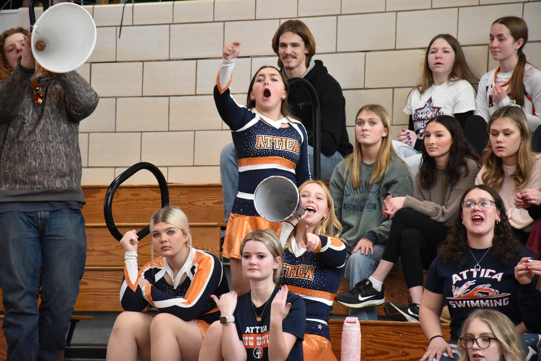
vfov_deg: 6.5
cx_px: 270
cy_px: 180
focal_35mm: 210
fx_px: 3156
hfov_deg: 9.8
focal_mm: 140
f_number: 5.6
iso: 6400
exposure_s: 1/500
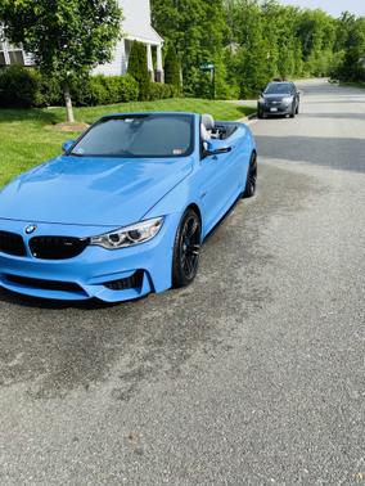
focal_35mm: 26
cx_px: 182
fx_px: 365
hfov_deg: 53.1
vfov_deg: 67.3
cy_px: 243
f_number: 1.8
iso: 32
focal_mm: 4.25
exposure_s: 1/1330
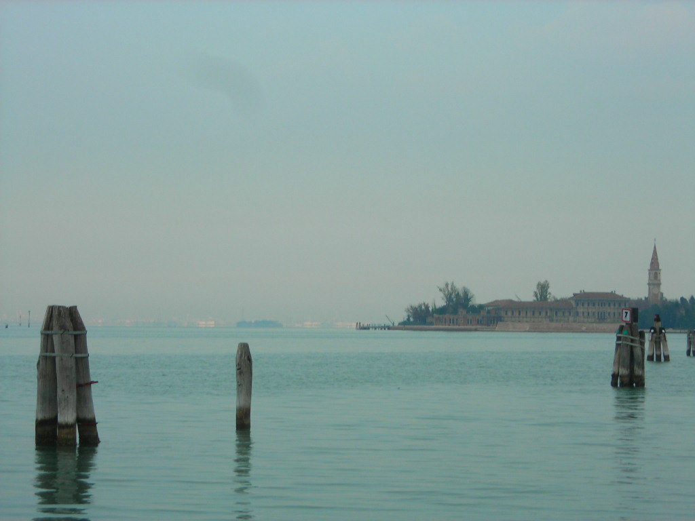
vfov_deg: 12.8
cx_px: 348
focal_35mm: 116
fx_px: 2329
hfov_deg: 17.0
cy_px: 260
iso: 50
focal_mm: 19.2
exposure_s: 1/126
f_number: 5.3
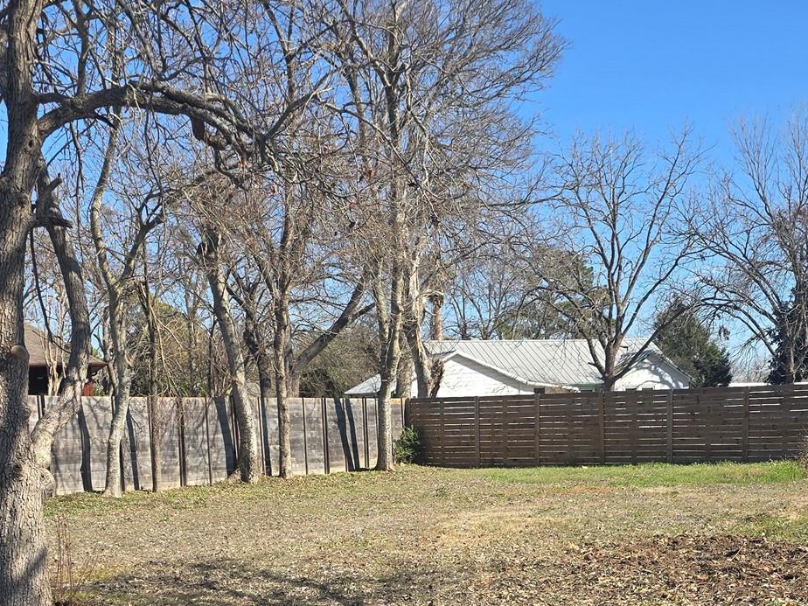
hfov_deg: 37.4
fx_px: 1190
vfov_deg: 26.9
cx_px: 483
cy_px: 613
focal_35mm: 51
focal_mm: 6.3
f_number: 1.7
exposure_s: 1/499
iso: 12
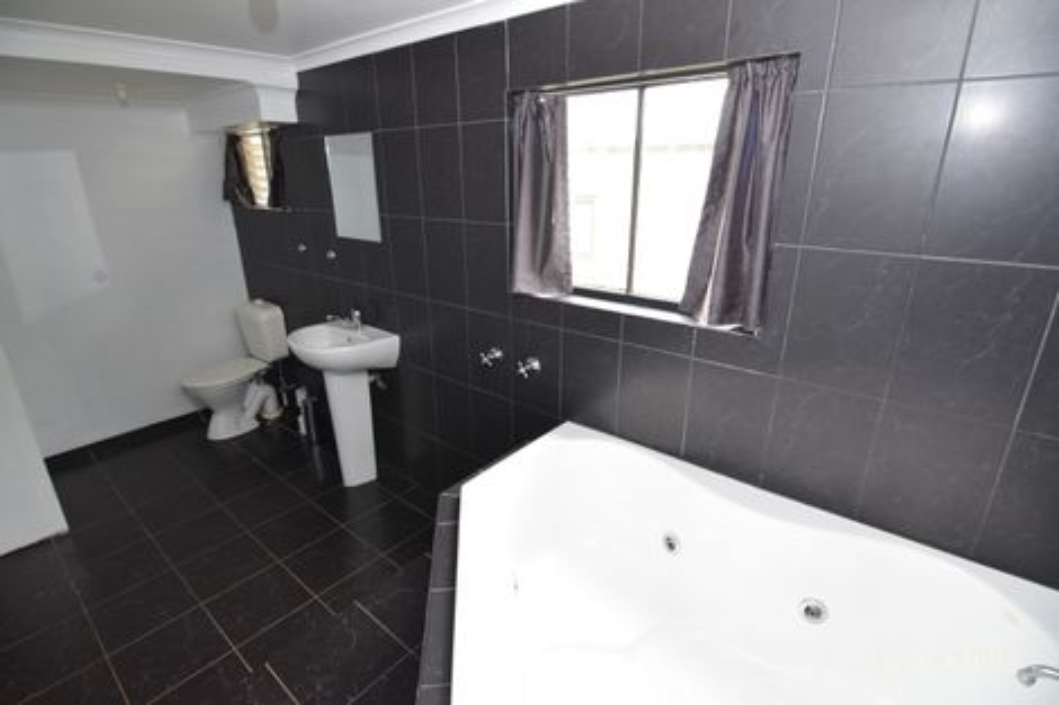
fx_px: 485
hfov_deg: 95.0
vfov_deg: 72.0
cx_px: 530
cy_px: 352
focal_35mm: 16
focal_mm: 11
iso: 450
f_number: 4
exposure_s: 1/60
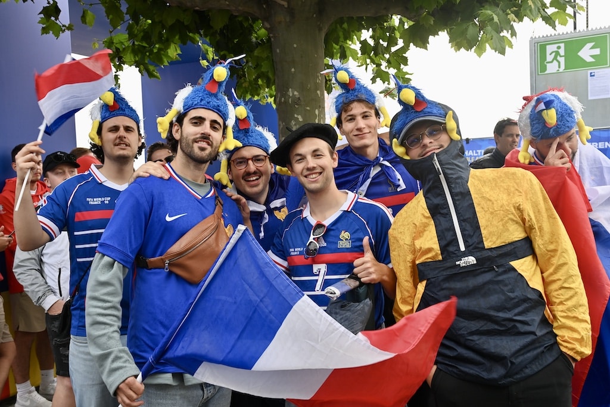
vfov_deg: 35.1
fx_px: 644
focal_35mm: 38
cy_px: 204
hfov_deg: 50.7
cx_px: 305
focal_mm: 38
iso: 250
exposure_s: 1/125
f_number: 5.6
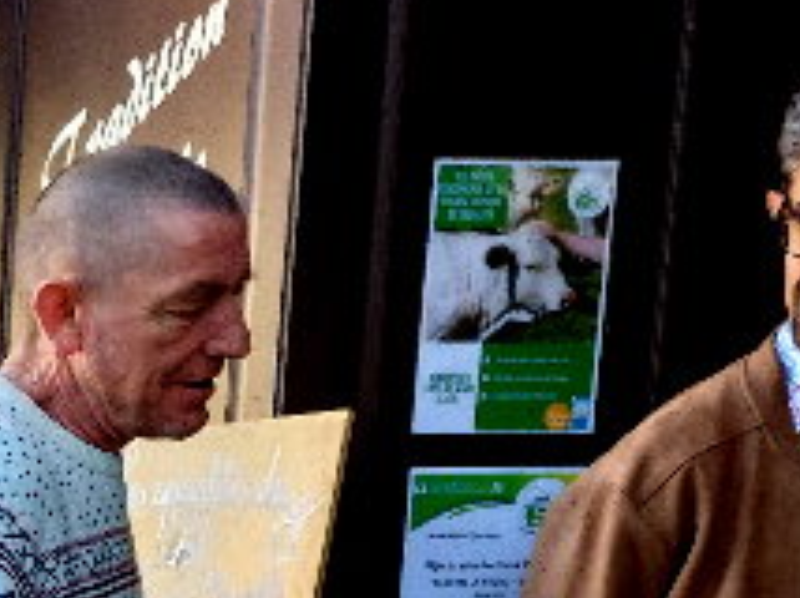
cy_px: 1046
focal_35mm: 117
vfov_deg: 11.8
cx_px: -841
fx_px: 2701
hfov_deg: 14.0
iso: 50
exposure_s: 1/100
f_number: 1.8
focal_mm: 5.23
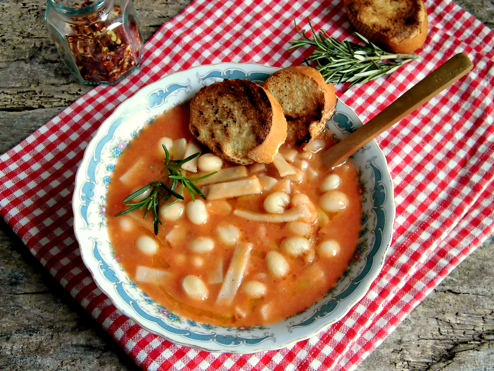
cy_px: 186
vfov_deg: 30.9
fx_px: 671
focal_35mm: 47
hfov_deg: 40.4
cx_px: 247
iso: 100
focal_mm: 8.3
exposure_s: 1/60
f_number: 3.4
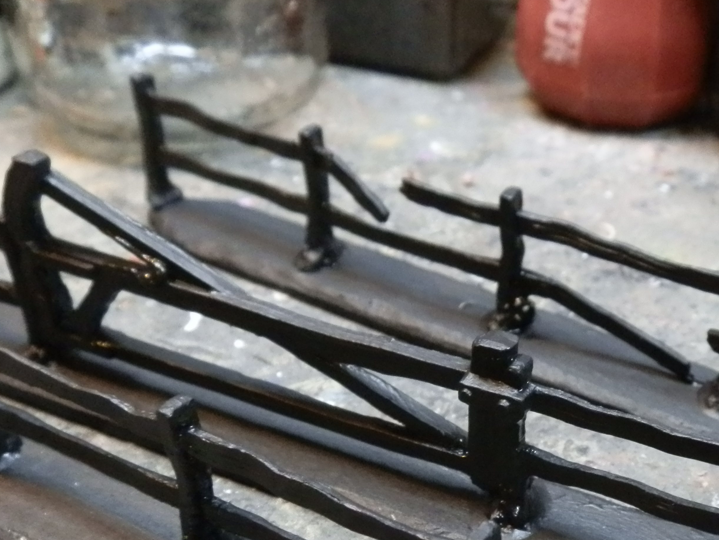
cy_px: 450
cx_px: 531
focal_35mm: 49
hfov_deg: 38.0
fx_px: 1018
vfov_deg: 28.9
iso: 400
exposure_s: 1/60
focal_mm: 5
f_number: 3.1
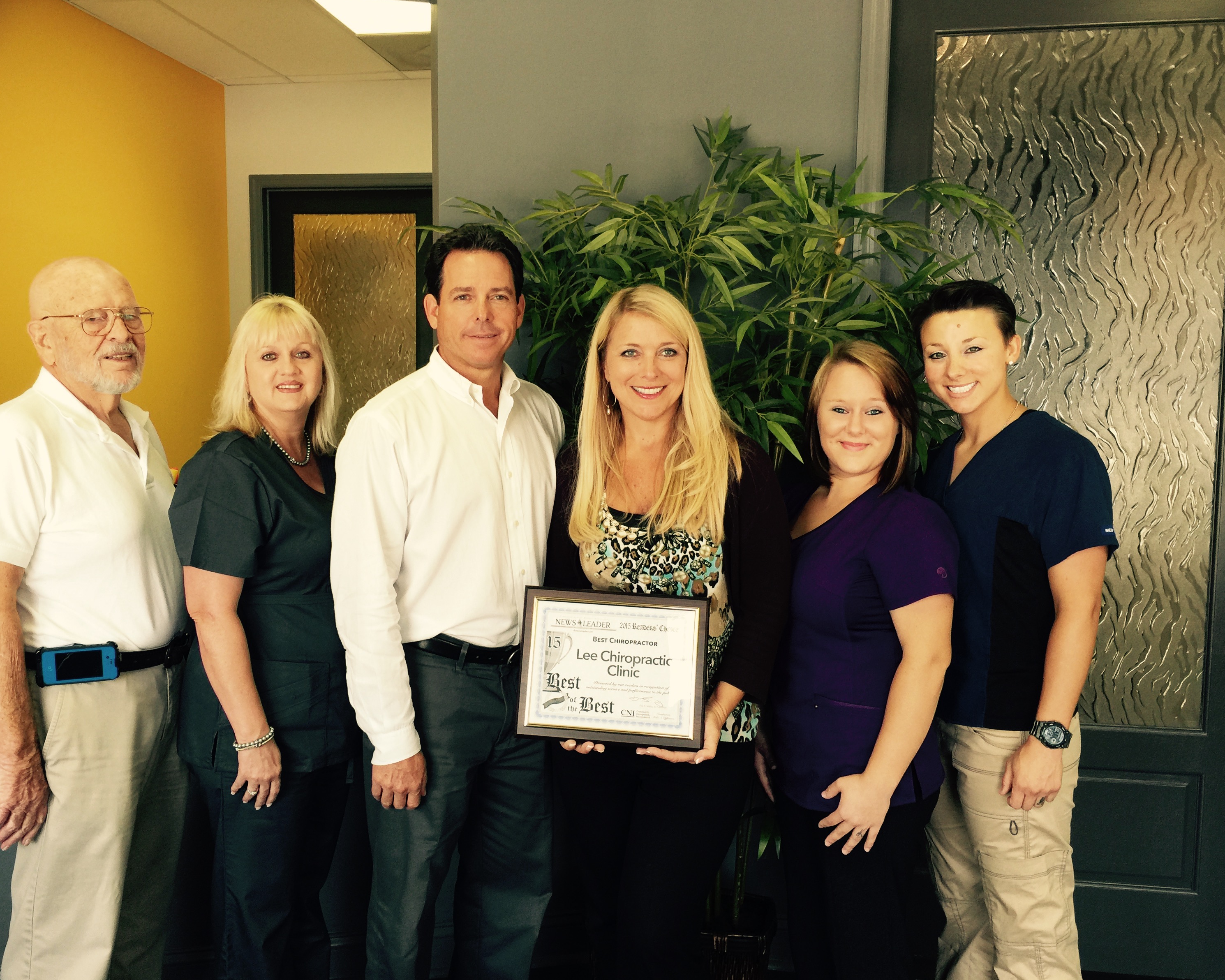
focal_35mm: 31
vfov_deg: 47.1
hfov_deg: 57.1
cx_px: 556
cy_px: 498
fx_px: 1124
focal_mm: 4.15
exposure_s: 1/30
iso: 32
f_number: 2.2
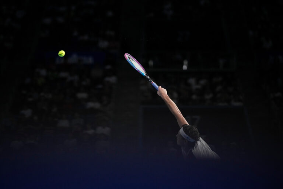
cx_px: 142
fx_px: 1061
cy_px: 94
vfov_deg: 10.2
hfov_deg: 15.2
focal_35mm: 135
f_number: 1.8
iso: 2500
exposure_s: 1/5000
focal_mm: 135
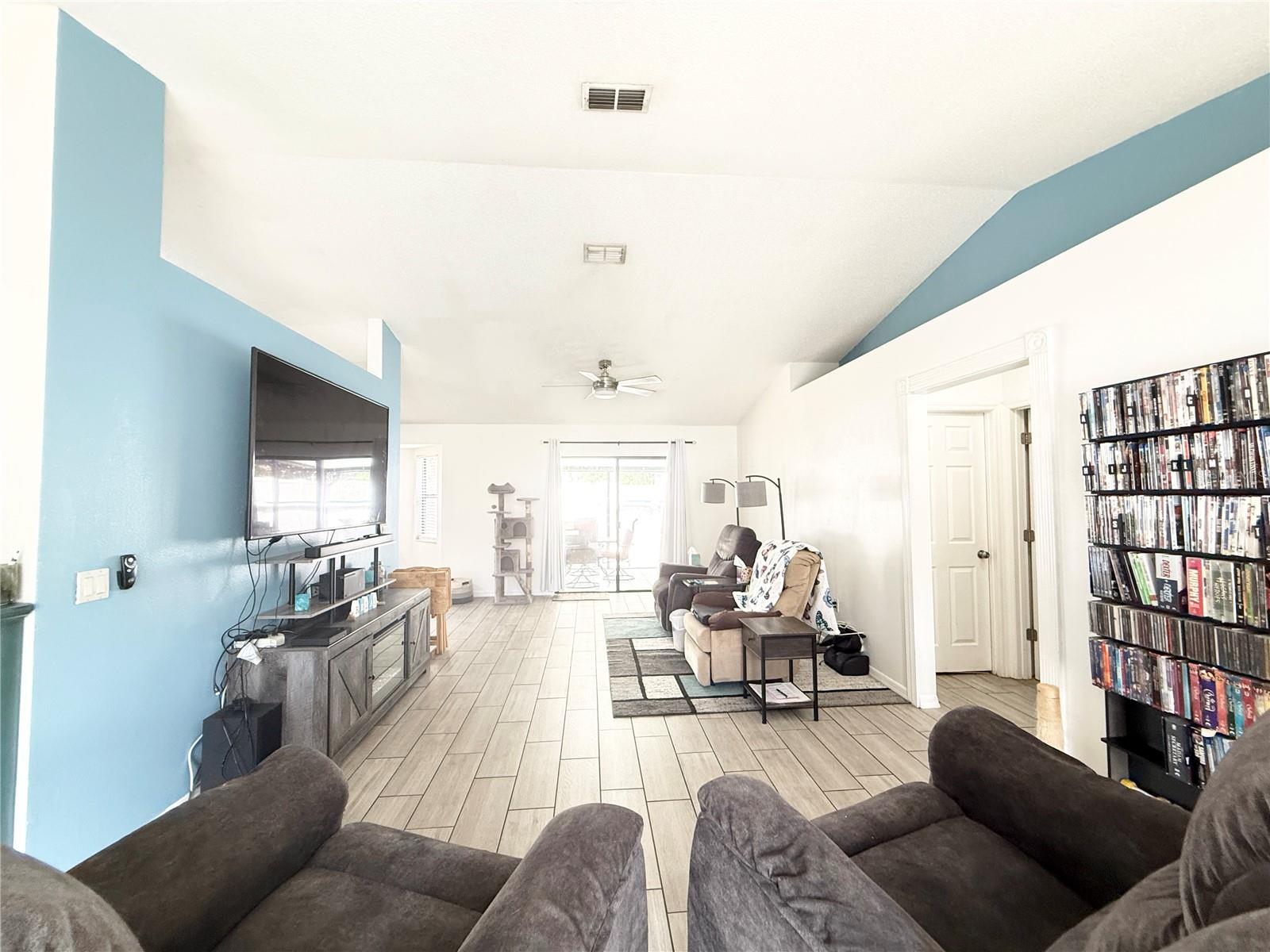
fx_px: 514
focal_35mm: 14
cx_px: 635
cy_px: 476
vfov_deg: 85.7
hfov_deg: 102.1
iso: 400
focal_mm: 2.22
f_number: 2.2
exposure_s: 1/60
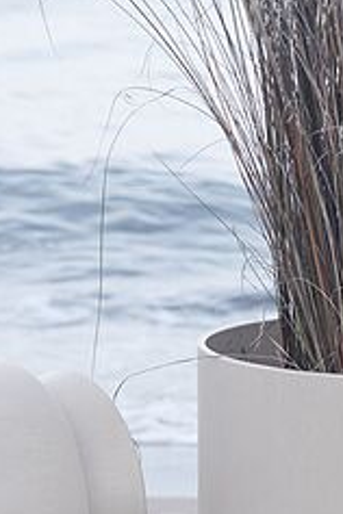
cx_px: 408
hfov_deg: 7.4
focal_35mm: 183
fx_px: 2615
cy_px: -183
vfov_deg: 10.9
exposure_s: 1/400
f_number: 5.6
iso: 400
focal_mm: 50
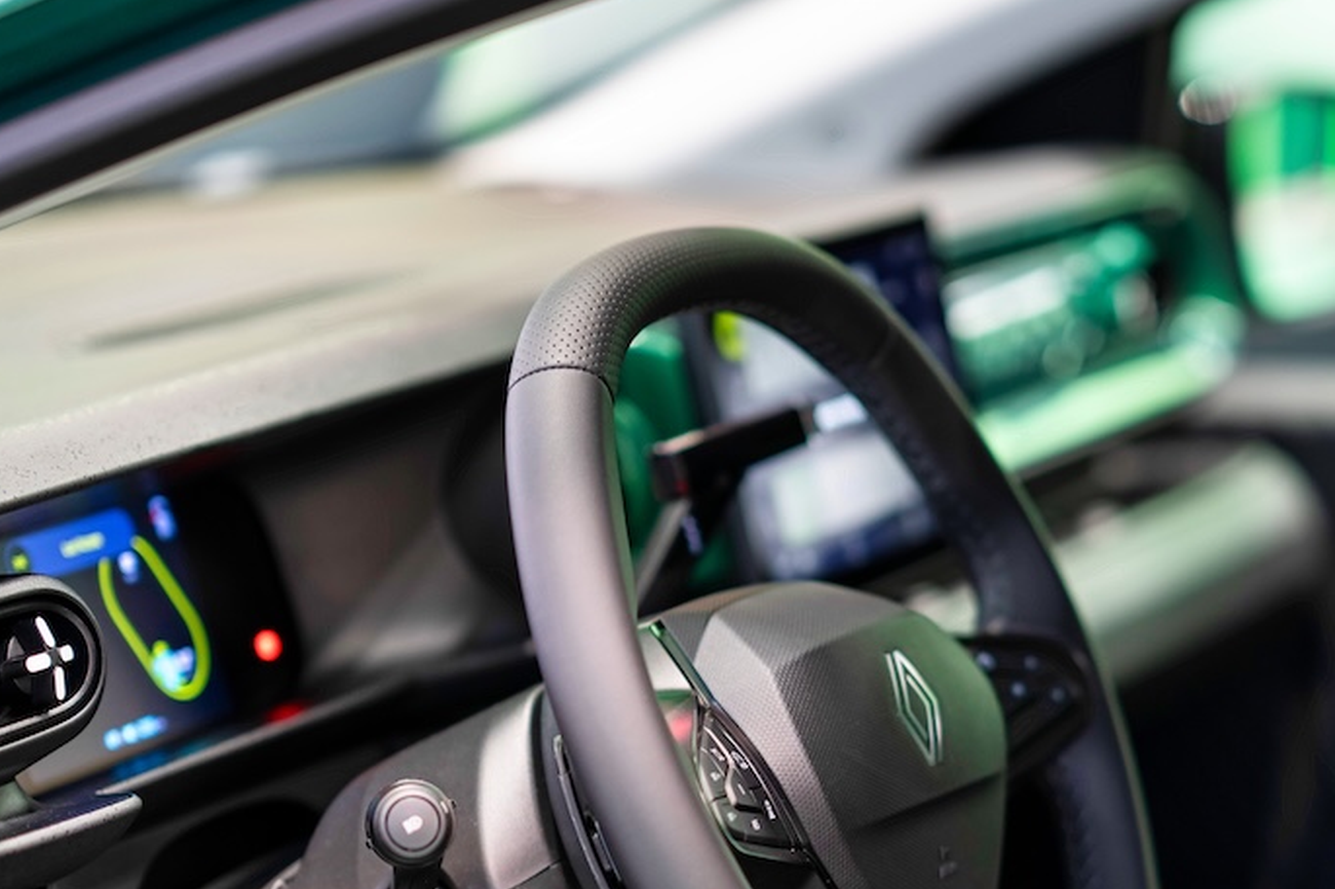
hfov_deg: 13.8
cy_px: 766
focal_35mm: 149
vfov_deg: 9.2
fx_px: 5523
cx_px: 891
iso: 500
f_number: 1.6
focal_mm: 85
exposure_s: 1/60
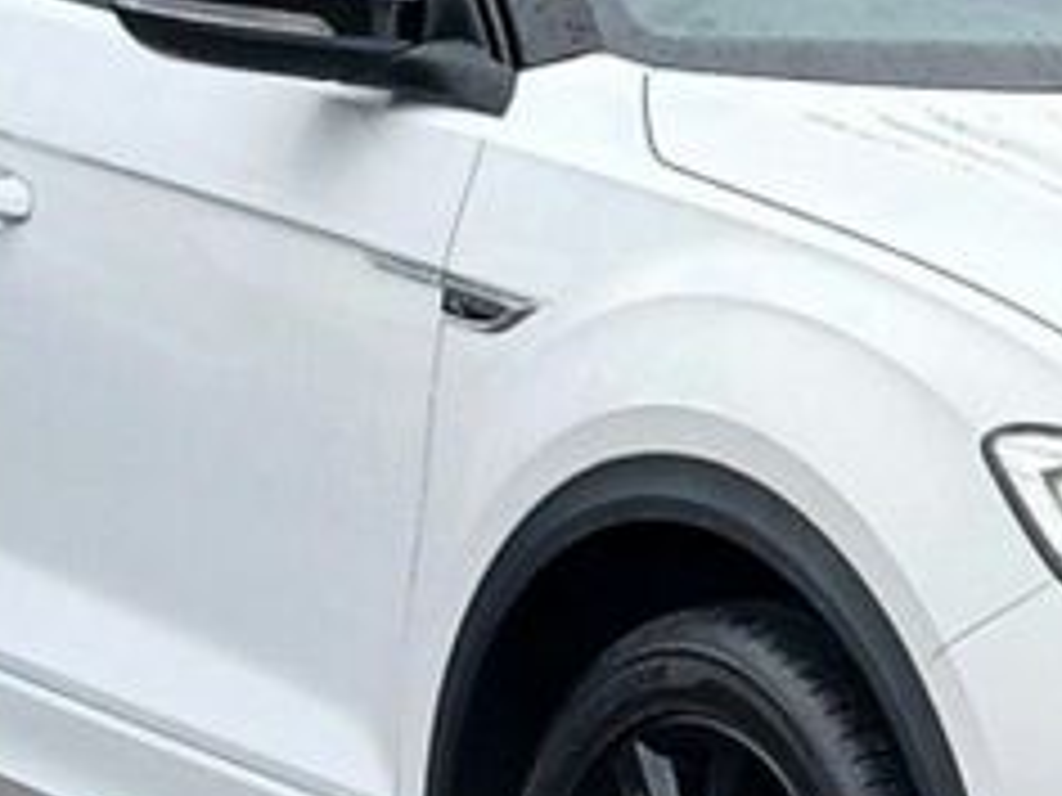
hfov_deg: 27.5
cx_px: 1094
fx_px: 2025
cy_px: 504
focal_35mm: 66
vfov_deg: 22.2
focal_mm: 3.98
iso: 40
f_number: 1.8
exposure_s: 1/60
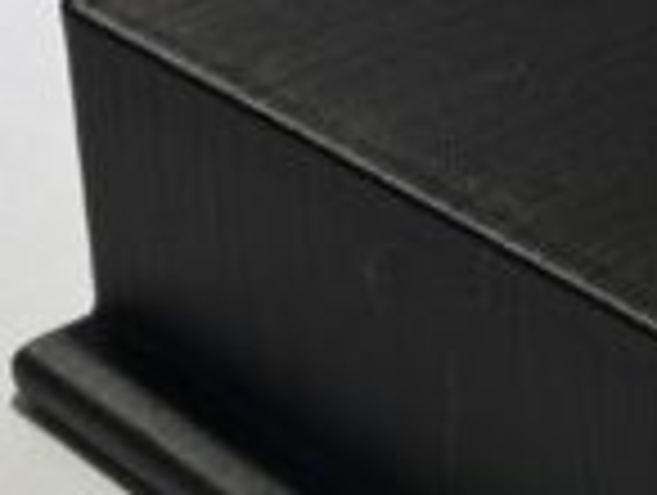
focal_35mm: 118
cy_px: 522
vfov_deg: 12.4
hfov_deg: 16.0
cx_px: 792
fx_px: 2243
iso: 80
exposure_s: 1/149
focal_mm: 2.22
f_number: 2.2
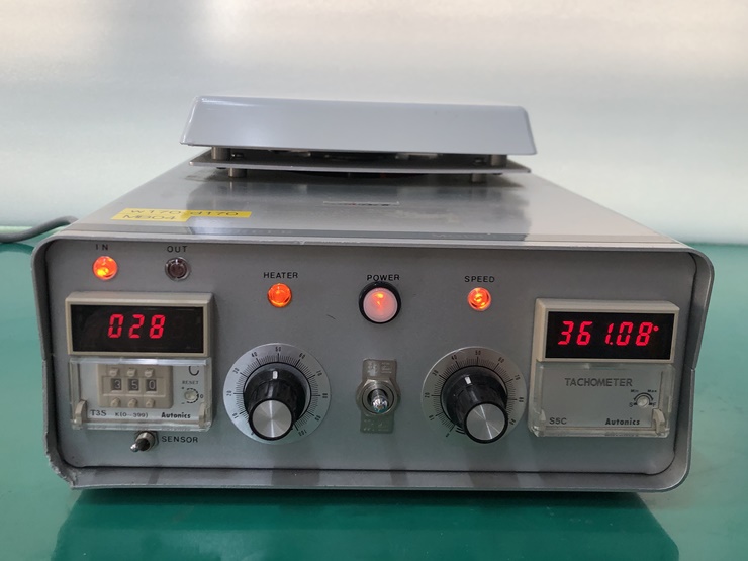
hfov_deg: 63.4
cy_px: 280
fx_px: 605
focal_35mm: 28
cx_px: 374
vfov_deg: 49.7
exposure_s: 1/120
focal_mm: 4
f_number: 1.8
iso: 64
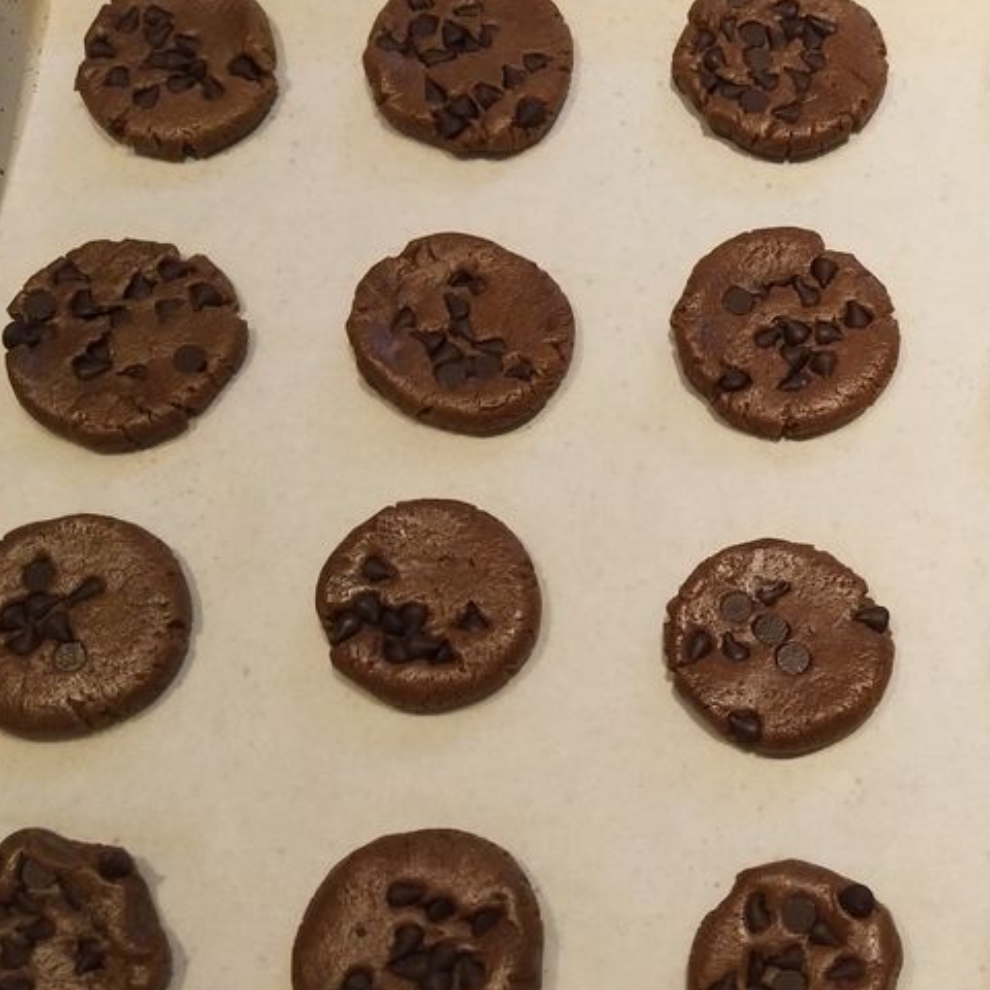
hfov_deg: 32.9
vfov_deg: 34.6
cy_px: 573
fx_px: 1585
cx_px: 897
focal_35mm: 49
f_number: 2
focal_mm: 3.88
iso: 250
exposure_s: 1/50
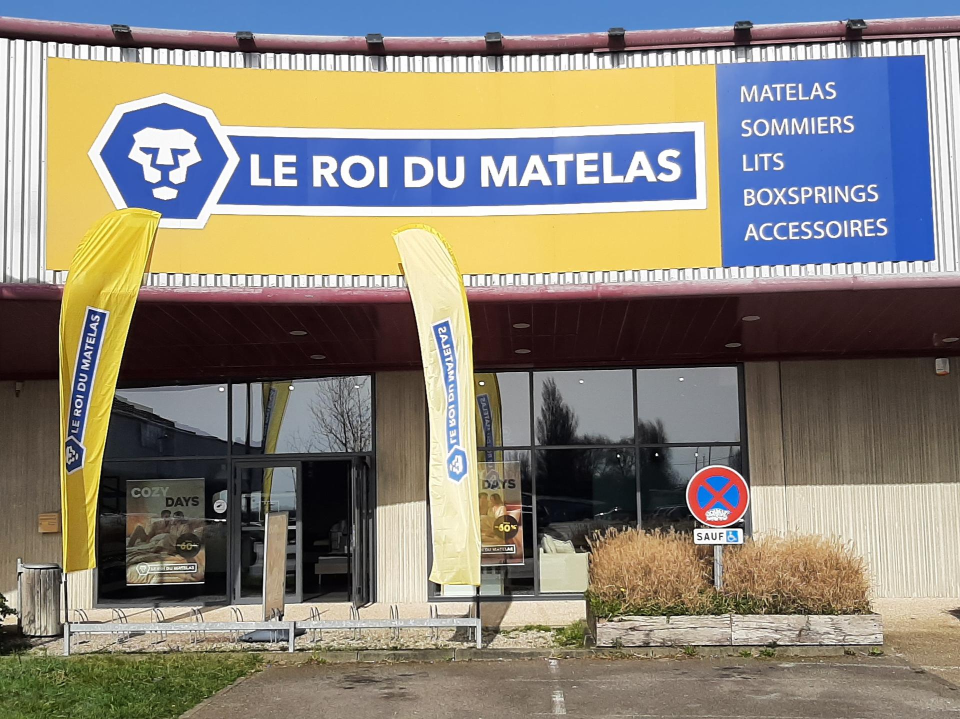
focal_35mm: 26
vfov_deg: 53.0
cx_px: 480
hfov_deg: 67.3
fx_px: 721
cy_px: 360
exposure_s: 1/5000
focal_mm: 3.93
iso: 40
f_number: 1.7
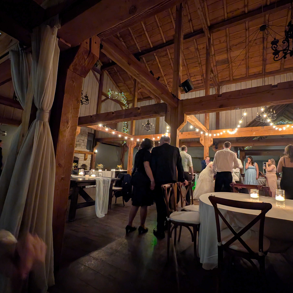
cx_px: 173
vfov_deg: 91.1
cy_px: 149
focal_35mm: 15
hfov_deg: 90.1
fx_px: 144
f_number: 1.95
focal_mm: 2.23
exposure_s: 1/24
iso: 953
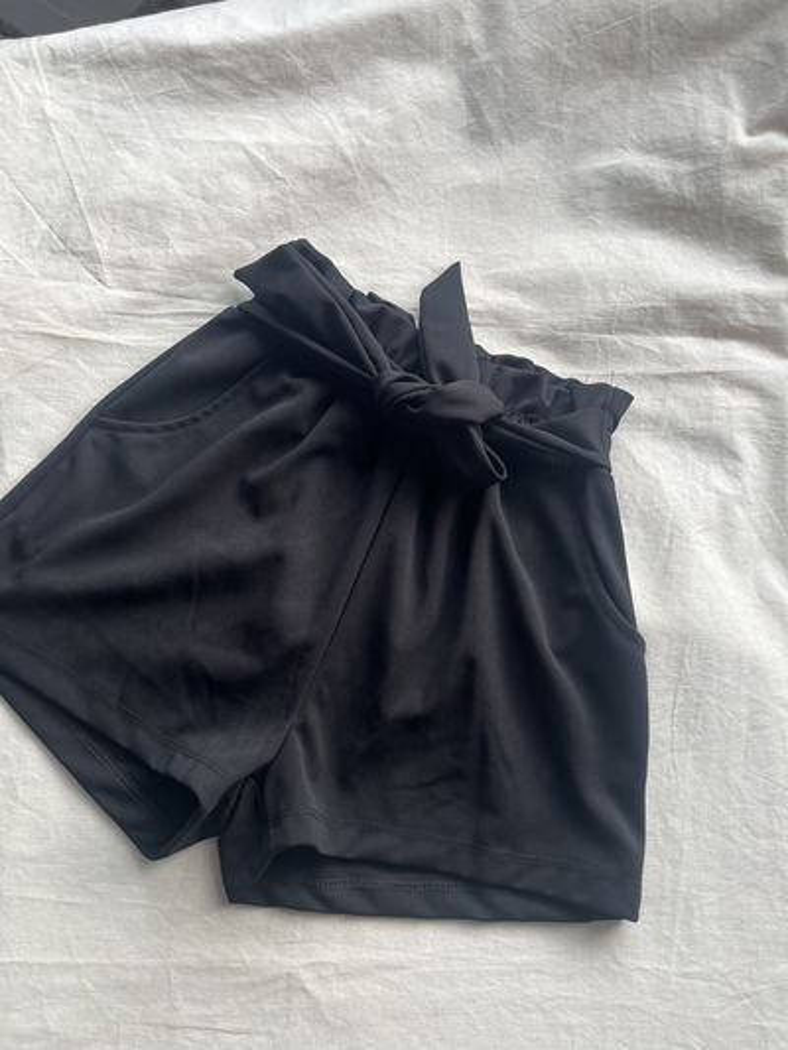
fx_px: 789
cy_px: 525
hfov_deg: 53.1
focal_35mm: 26
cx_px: 394
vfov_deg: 67.3
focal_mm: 5.1
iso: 50
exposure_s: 1/122
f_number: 1.6
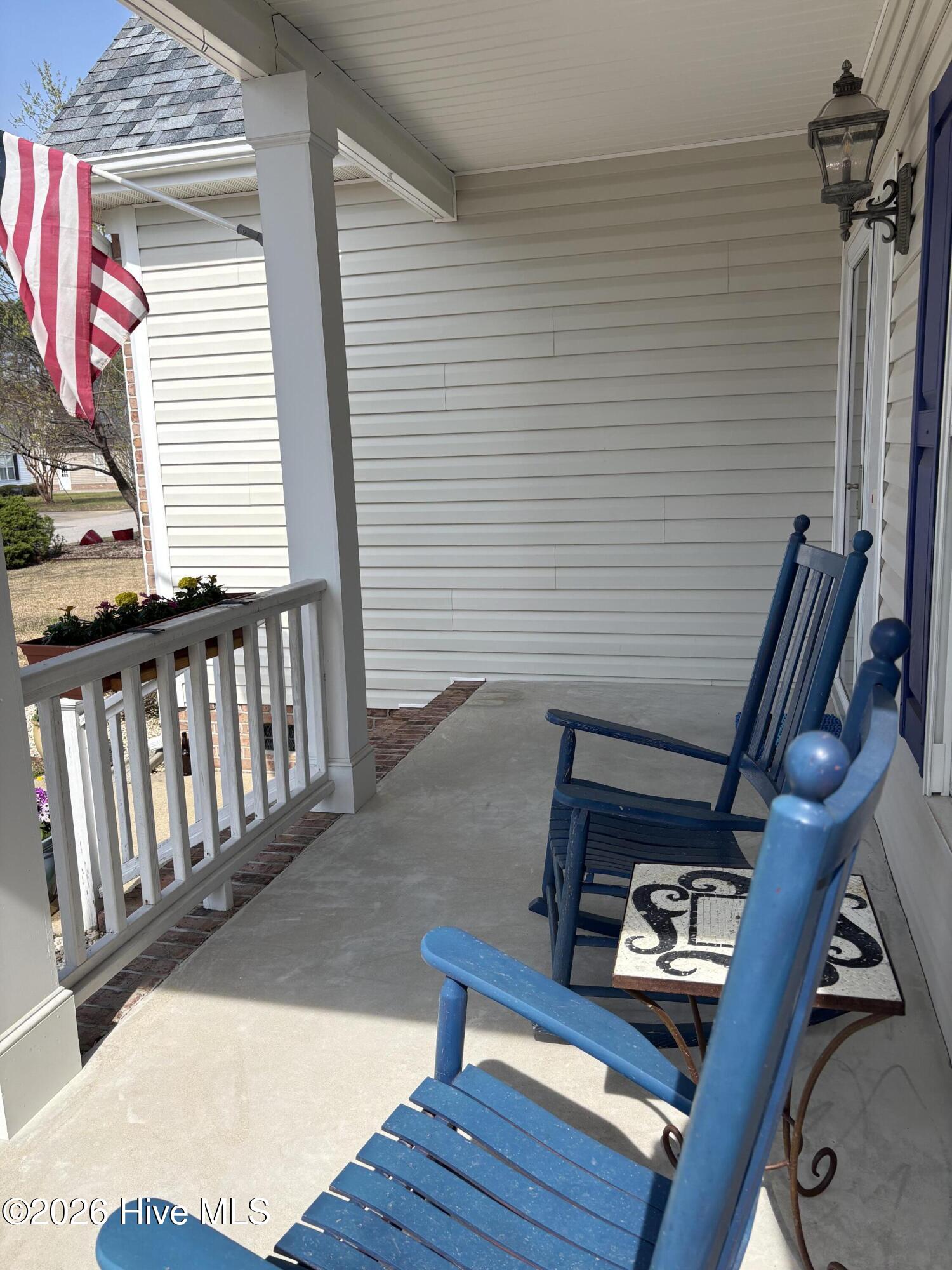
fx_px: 953
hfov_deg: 53.1
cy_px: 635
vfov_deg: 67.3
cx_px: 476
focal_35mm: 26
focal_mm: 5.96
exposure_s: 1/2538
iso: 50
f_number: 1.6
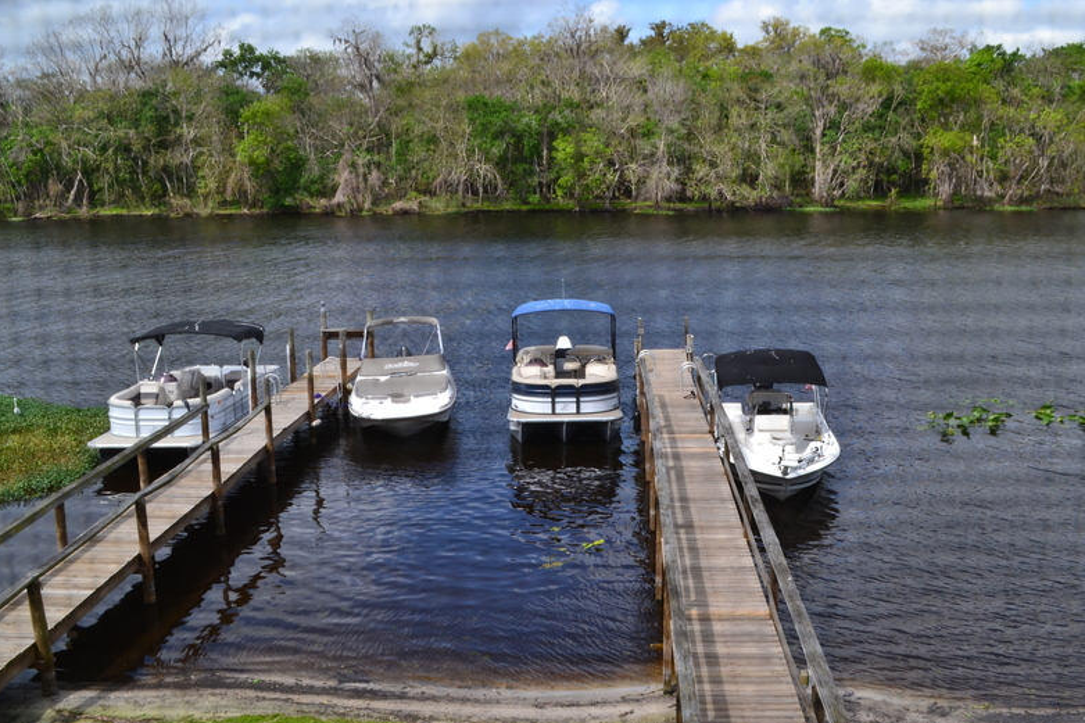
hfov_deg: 50.7
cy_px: 372
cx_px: 555
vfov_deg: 35.0
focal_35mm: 38
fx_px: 1145
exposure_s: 1/400
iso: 400
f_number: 11
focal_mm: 22
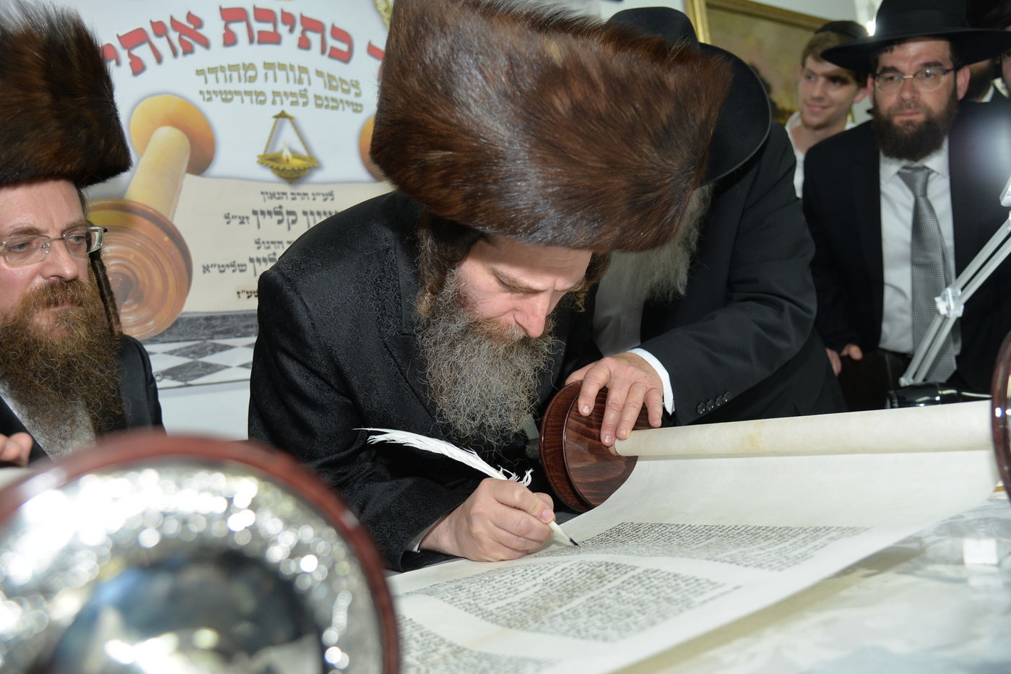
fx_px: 870
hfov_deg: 60.3
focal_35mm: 31
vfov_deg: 42.3
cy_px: 337
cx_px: 506
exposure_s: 1/125
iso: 800
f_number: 4
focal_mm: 31
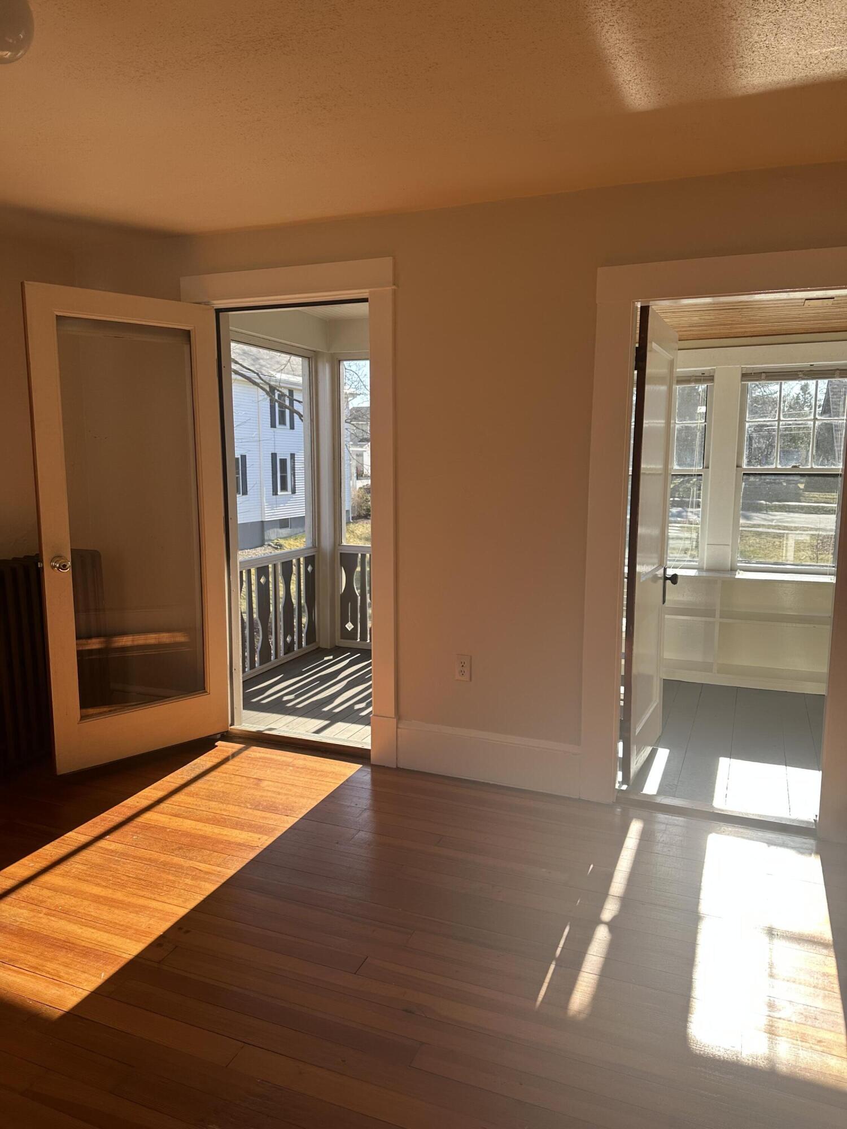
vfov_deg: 71.6
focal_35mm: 24
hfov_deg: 56.8
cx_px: 424
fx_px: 783
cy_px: 564
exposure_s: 1/535
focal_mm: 6.86
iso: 80
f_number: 1.78
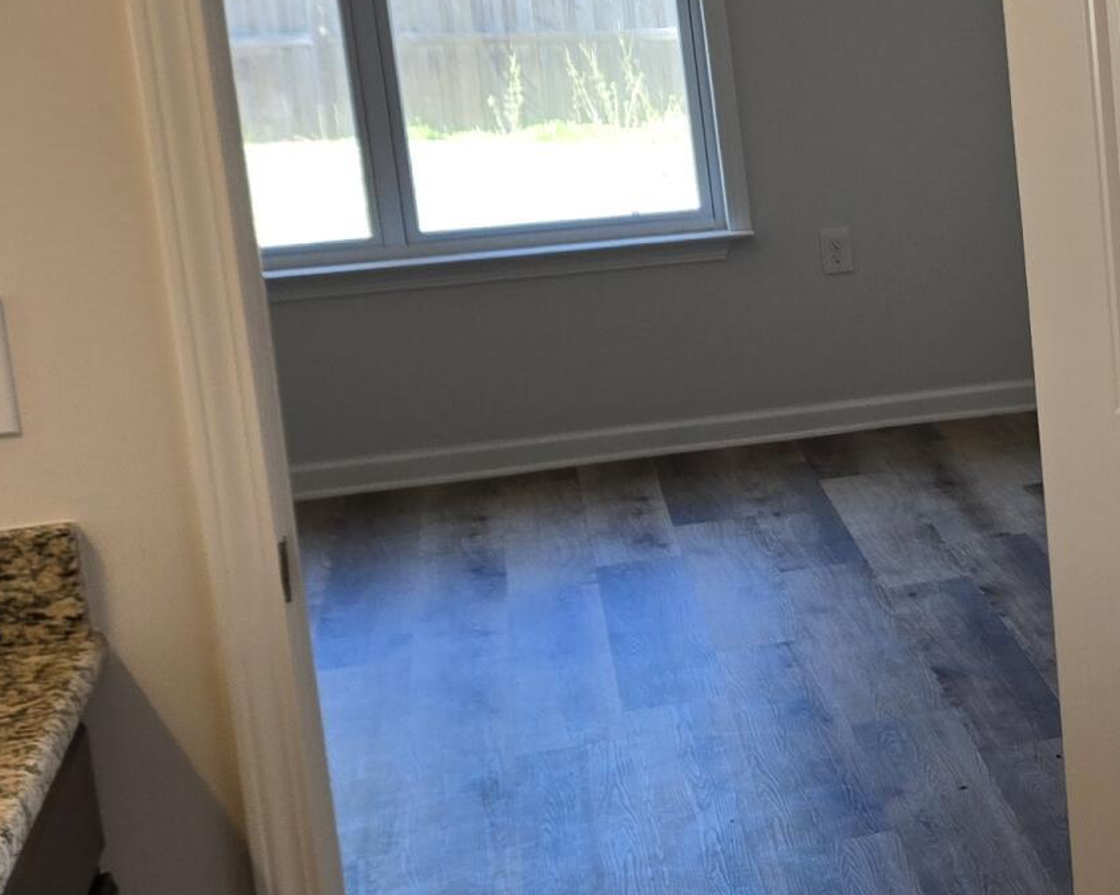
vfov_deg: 19.1
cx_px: 1721
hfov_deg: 20.2
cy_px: 331
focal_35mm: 80
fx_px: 2651
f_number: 1.8
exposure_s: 1/120
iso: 64
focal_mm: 5.4
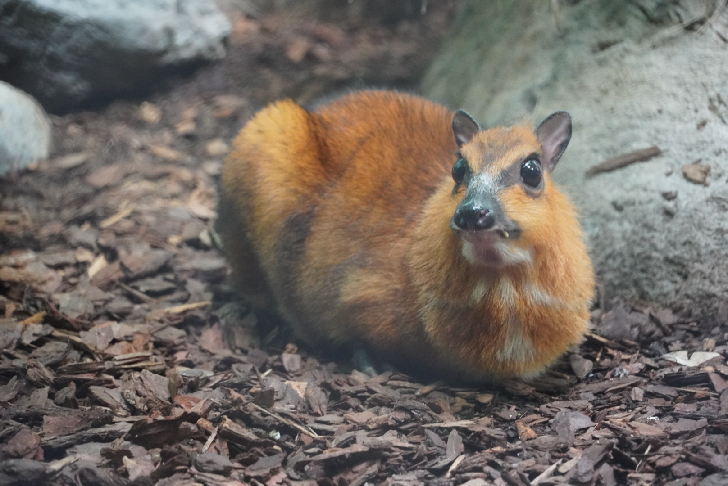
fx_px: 4098
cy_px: 243
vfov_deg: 6.8
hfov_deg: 10.2
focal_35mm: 202
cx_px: 364
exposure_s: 1/125
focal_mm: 135
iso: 6400
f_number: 5.6
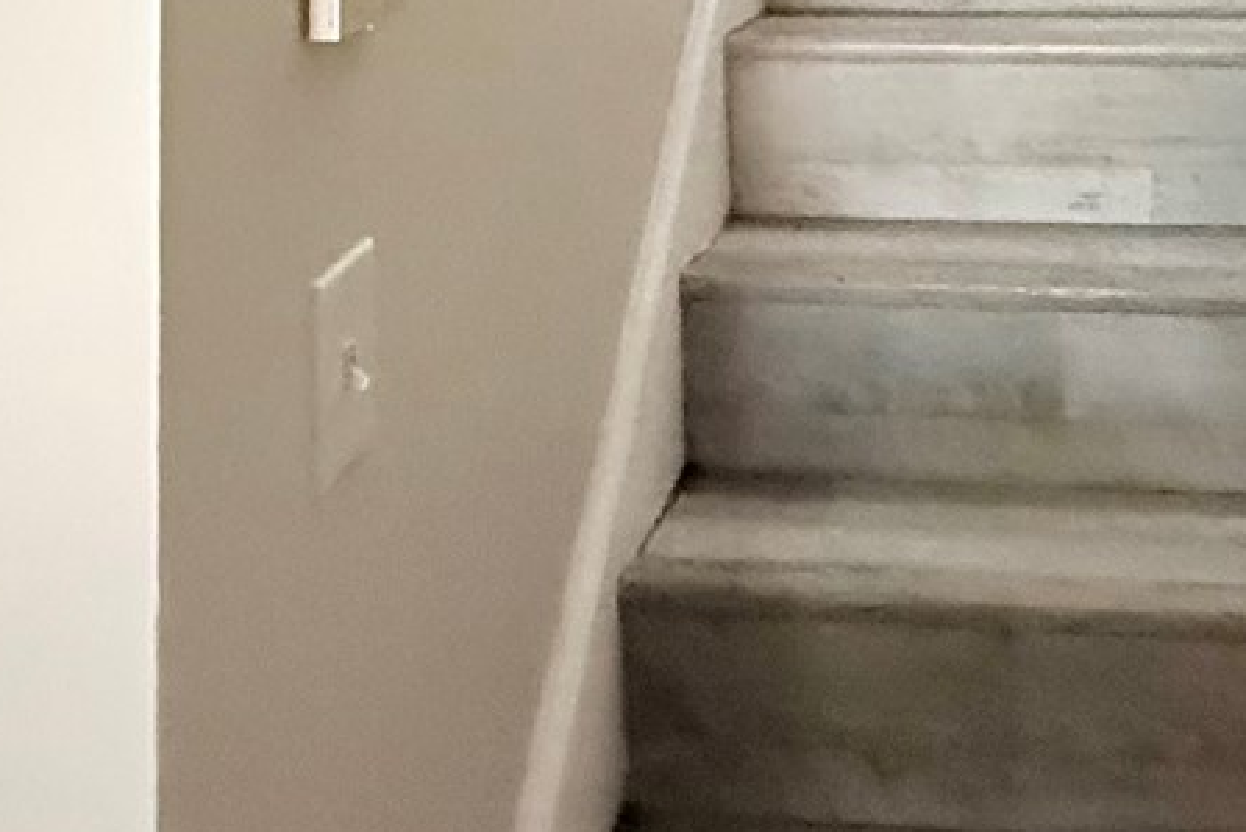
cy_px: -378
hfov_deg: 37.2
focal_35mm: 52
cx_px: 937
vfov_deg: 22.0
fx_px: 1800
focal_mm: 2.22
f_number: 2.2
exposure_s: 1/60
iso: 800
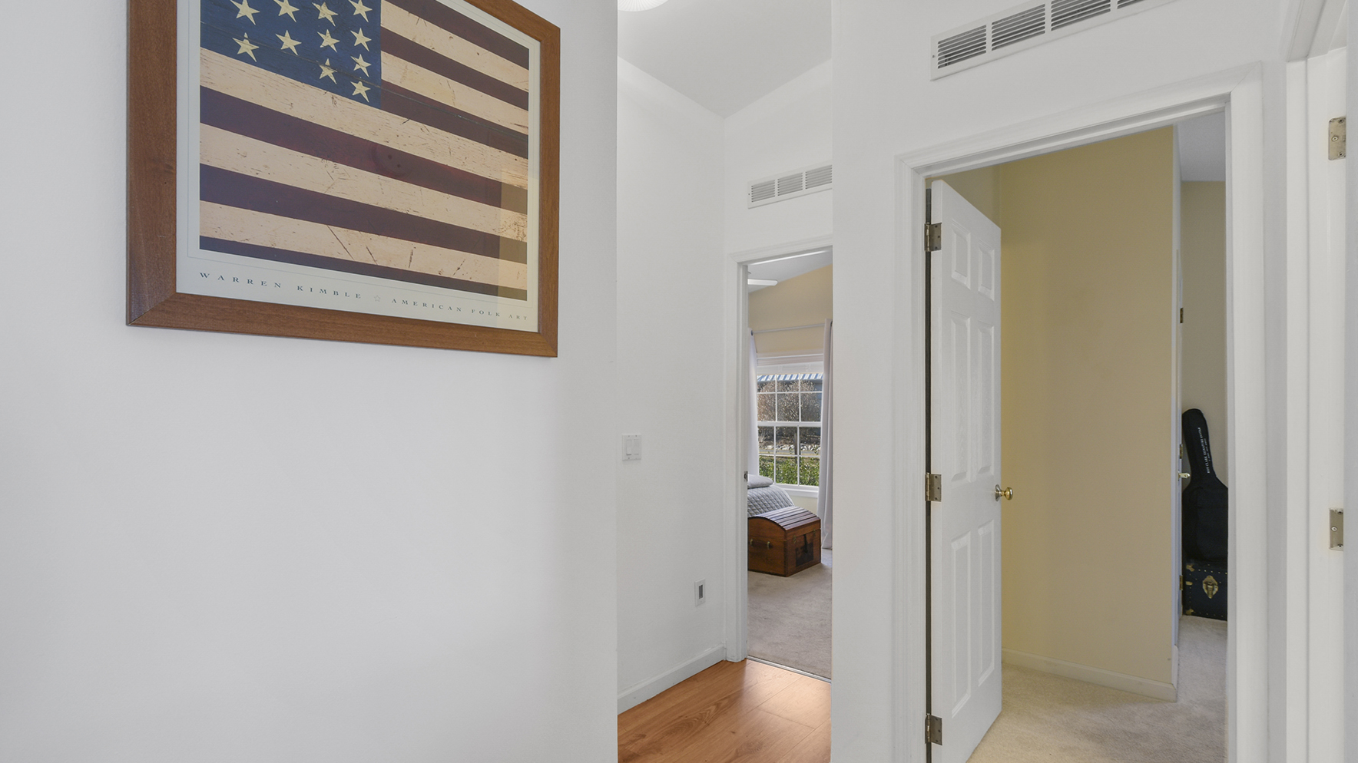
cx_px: 678
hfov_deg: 99.4
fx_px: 576
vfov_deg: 67.0
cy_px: 411
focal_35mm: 16
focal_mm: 10
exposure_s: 1/10
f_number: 9
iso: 125
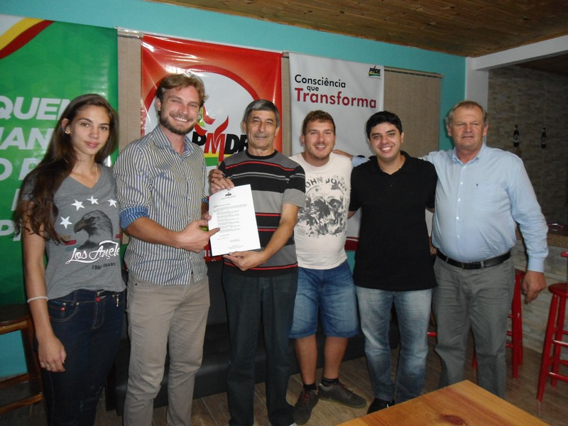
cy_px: 213
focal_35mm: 26
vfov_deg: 53.1
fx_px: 427
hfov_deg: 67.3
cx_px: 284
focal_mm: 4.7
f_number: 2.8
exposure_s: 1/30
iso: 400
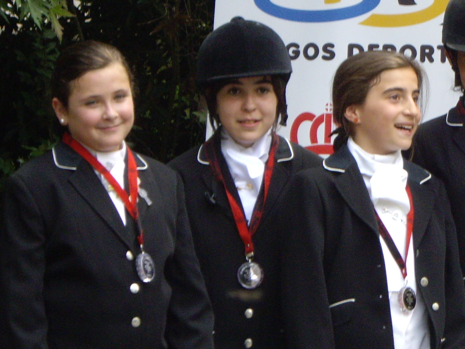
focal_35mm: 234
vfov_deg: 6.3
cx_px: 465
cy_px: 166
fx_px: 3143
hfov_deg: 8.4
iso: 200
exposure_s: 1/200
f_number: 5.2
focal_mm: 18.6
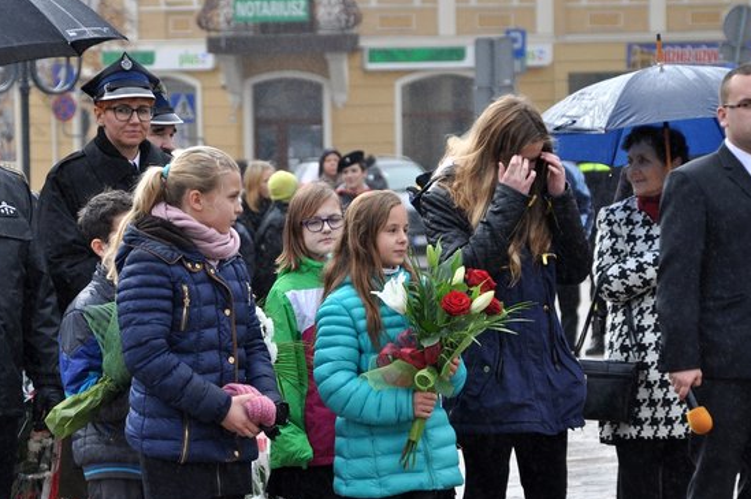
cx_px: 375
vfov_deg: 6.7
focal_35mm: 206
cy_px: 287
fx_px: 4293
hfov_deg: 10.0
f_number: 5.6
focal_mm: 116
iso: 250
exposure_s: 1/200
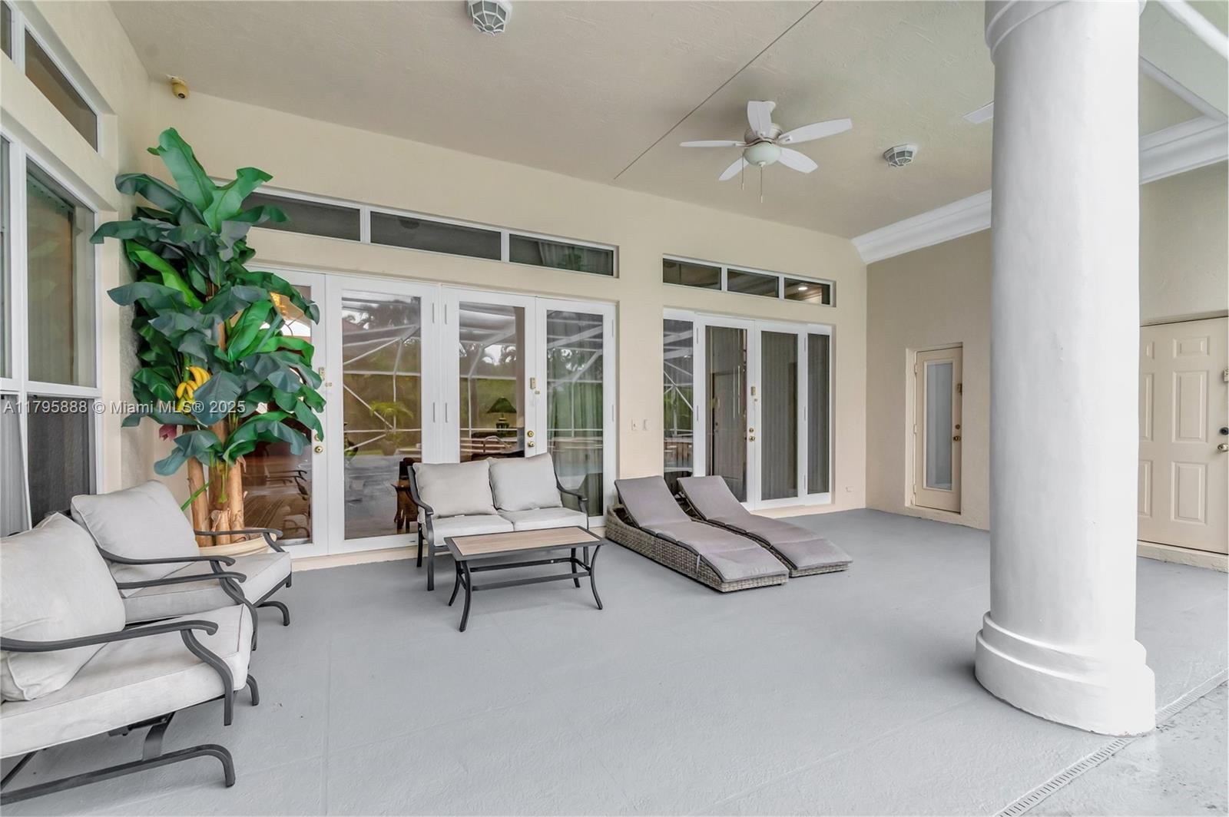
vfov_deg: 77.2
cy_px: 408
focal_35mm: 15
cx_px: 614
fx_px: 512
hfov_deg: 100.4
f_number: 8
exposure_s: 1/60
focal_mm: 10
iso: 640
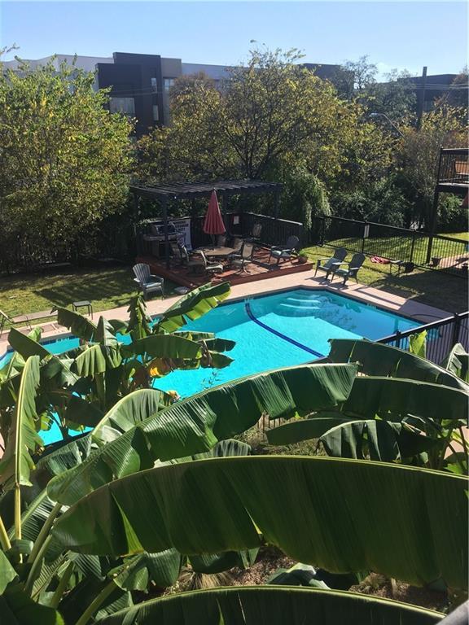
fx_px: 524
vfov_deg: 61.7
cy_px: 312
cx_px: 234
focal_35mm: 29
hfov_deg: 48.2
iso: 25
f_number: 2.2
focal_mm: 4.15
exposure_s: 1/950
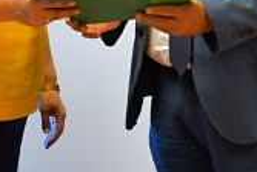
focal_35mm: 143
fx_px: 1023
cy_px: -88
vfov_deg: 9.4
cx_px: 265
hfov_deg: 14.1
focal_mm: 24
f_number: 3.8
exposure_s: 1/40
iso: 400
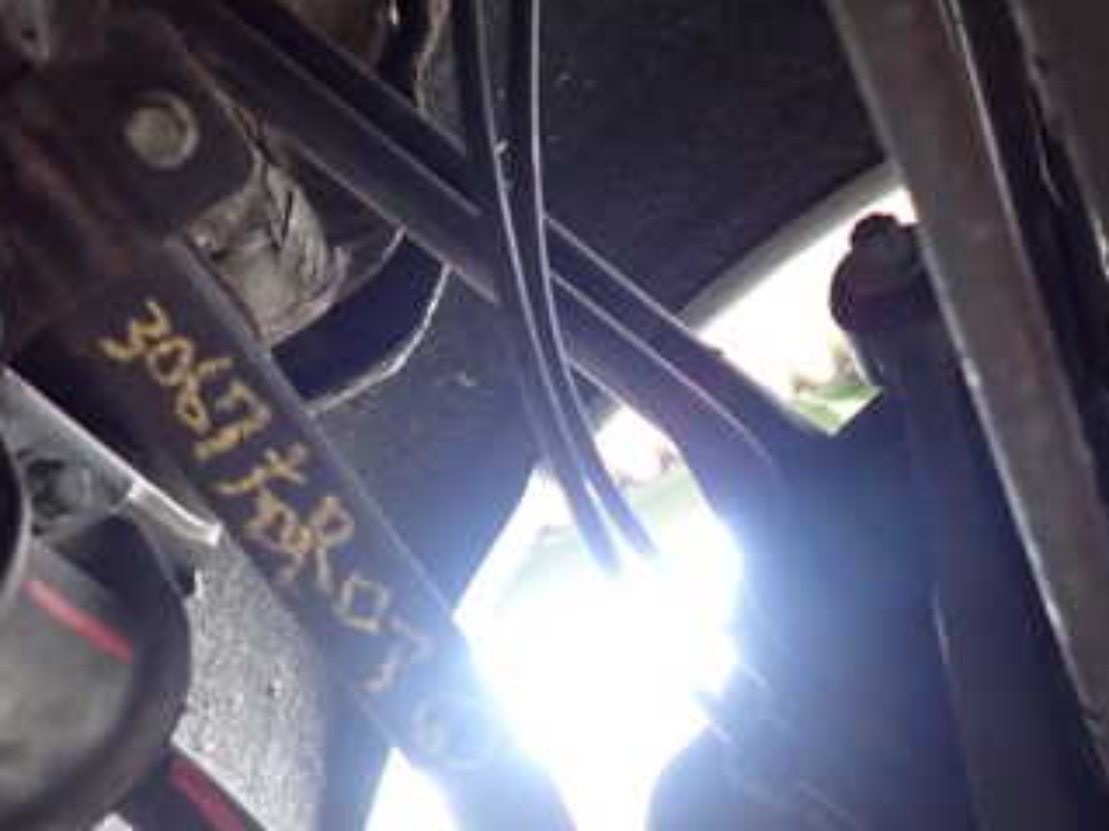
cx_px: 619
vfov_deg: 30.5
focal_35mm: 47
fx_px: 1505
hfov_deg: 40.4
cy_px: 584
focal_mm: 4.5
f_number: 2
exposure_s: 1/160
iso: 1000
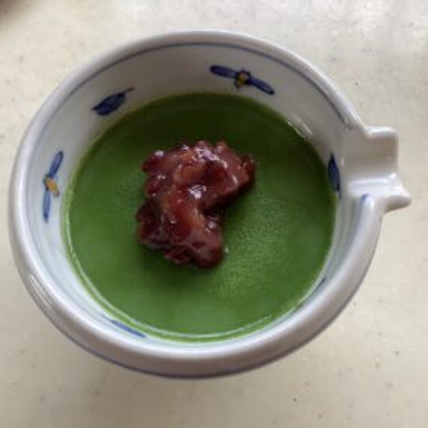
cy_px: 215
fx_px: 518
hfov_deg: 44.9
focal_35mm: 37
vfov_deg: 44.9
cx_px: 232
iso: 80
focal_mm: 3.3
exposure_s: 1/120
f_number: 2.4
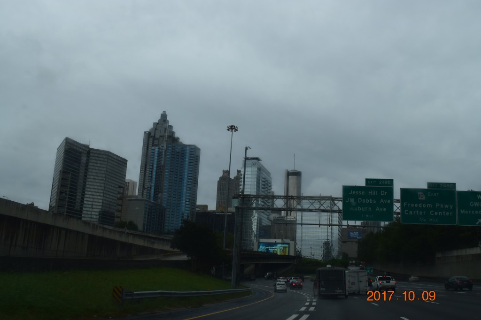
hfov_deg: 53.1
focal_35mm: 36
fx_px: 481
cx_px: 240
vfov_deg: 36.8
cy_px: 160
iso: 400
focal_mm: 24
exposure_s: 1/320
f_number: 10
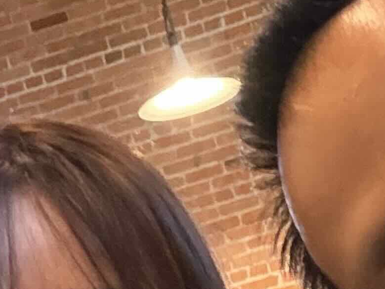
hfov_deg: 16.5
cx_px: 170
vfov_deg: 12.0
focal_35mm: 119
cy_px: 403
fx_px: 1323
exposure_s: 1/15
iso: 640
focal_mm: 2.69
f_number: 1.9
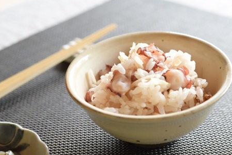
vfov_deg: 19.2
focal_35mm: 71
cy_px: 81
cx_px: 145
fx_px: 458
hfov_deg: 28.3
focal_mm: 50
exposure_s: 1/100
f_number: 5
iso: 1600
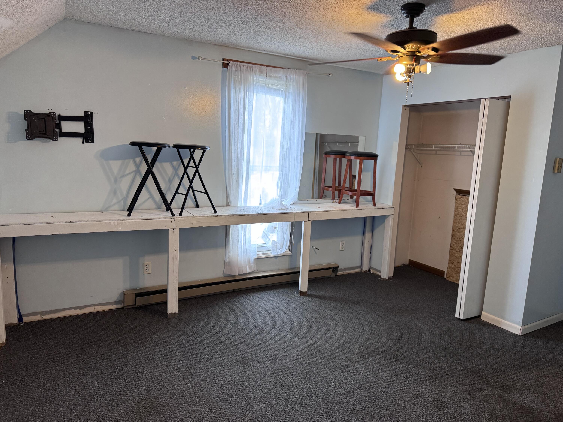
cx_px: 282
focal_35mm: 24
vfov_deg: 56.8
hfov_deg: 71.6
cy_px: 211
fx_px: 390
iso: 250
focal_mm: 6.76
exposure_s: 1/60
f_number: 1.78
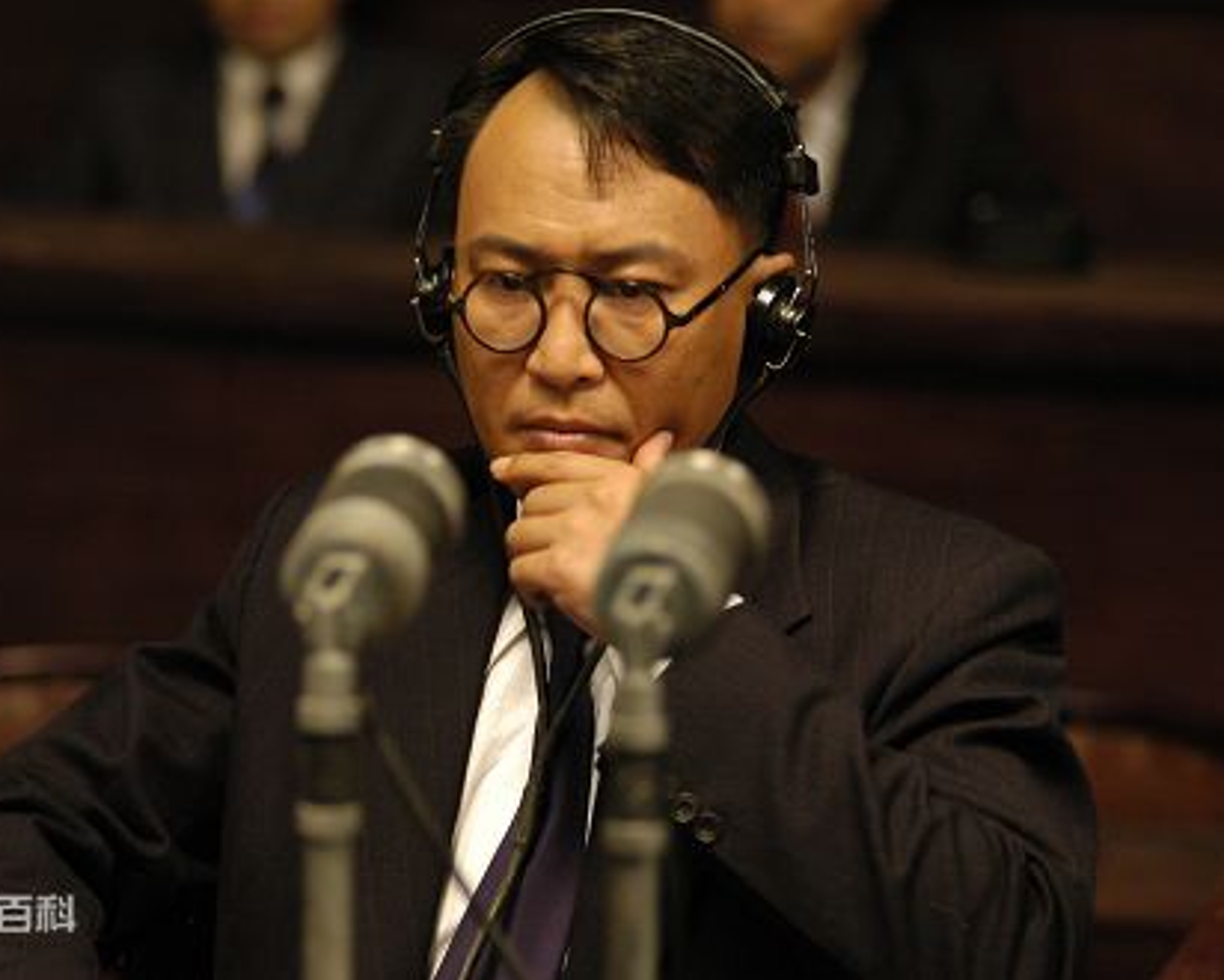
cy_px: 490
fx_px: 6922
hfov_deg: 10.1
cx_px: 508
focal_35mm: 191
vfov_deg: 8.1
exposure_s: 1/25
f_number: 2.8
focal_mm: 112
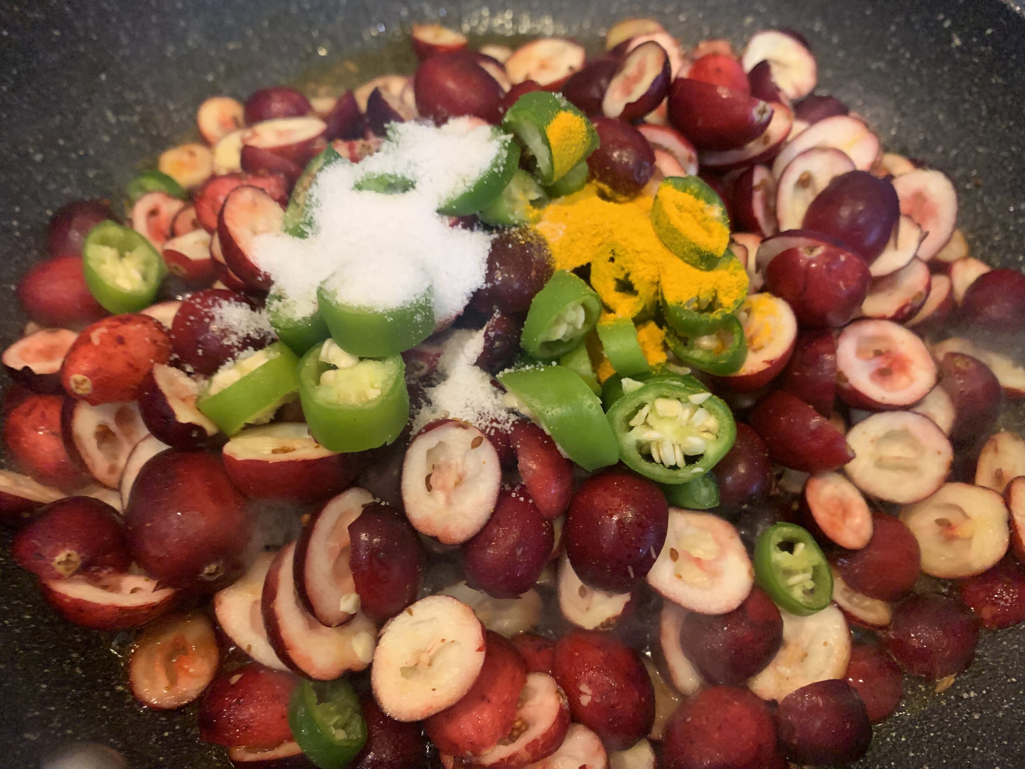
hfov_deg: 67.3
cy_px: 384
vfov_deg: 53.1
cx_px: 512
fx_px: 770
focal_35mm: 26
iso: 500
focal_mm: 4.25
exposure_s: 1/100
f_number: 1.8
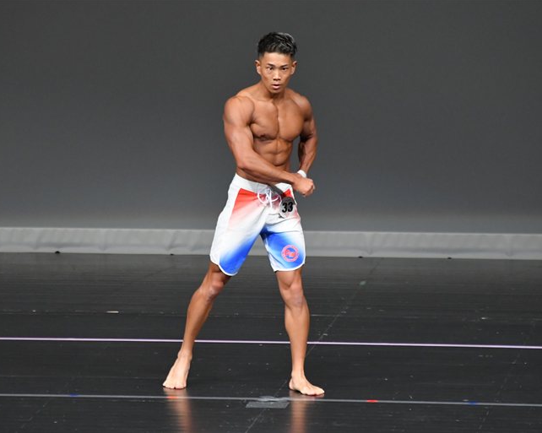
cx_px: 249
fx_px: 6269
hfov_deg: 5.0
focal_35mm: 391
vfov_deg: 4.0
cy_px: 216
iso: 4000
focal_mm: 230
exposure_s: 1/400
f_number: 5.6
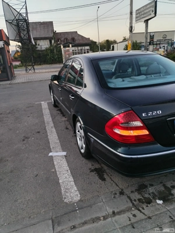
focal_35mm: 26
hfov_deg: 53.1
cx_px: 88
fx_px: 175
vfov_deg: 67.3
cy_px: 116
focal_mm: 4.75
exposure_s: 1/60
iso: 203
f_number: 1.8
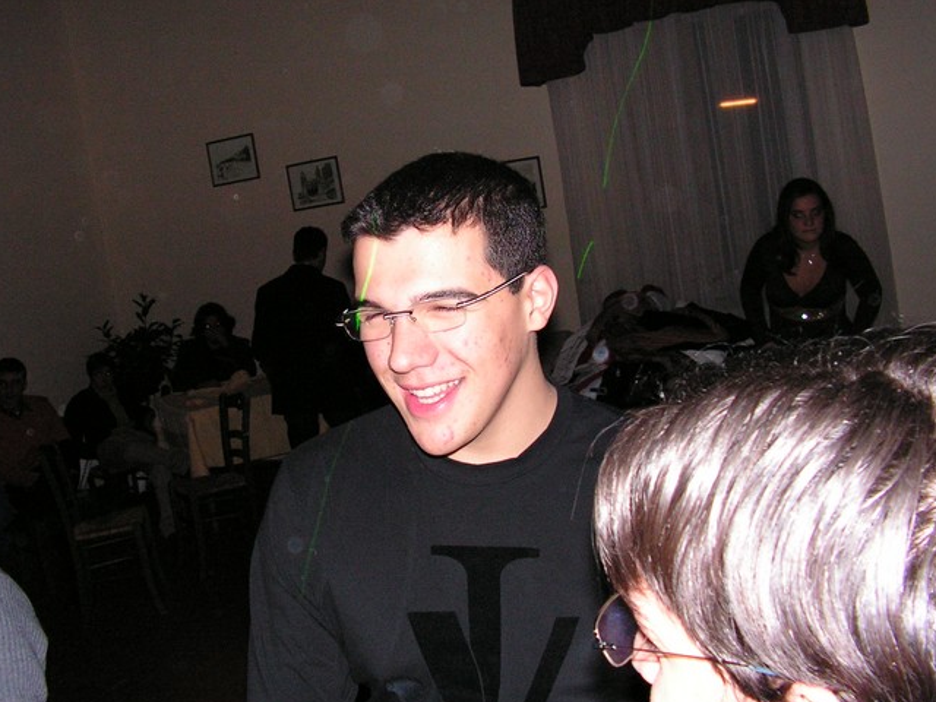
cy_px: 342
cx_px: 407
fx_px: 1217
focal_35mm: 45
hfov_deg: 42.0
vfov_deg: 32.2
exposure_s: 1/40
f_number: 3.2
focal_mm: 6
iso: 200
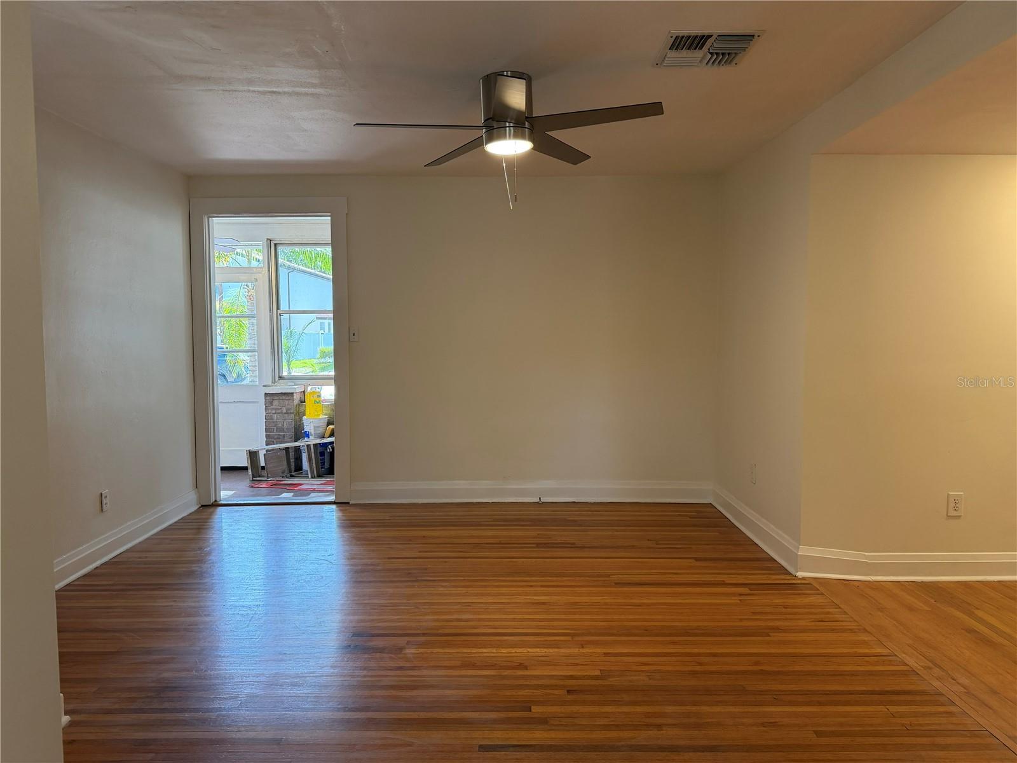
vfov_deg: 56.8
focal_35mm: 24
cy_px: 382
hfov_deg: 71.6
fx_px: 705
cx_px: 508
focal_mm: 6.76
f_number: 1.78
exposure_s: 1/122
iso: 200
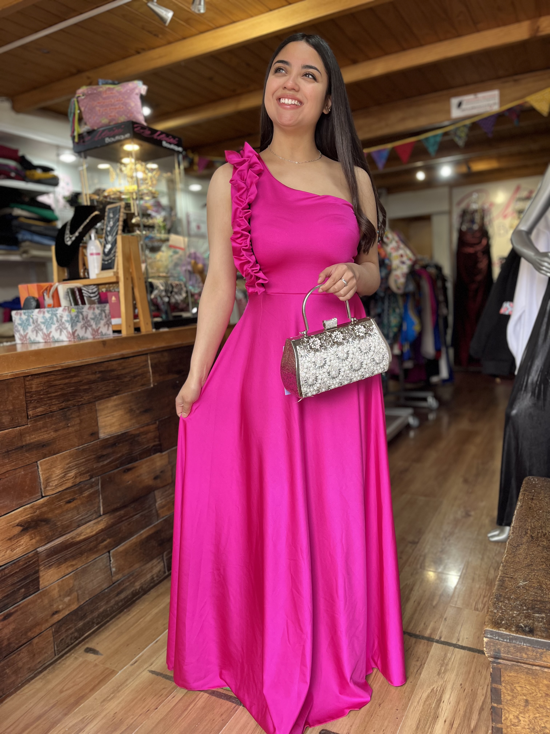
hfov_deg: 53.1
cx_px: 275
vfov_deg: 67.3
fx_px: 551
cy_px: 367
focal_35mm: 26
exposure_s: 1/122
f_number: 1.6
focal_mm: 5.1
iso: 100
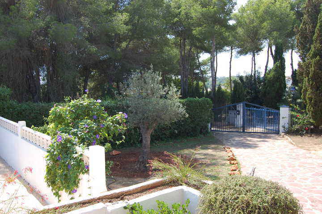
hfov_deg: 57.3
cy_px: 107
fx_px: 295
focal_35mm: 33
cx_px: 161
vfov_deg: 39.9
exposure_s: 1/200
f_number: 7.1
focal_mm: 22
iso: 200
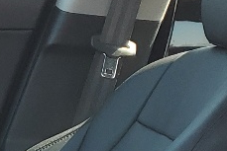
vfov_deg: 7.0
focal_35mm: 189
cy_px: 315
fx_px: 1192
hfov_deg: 10.1
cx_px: -213
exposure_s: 1/217
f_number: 1.5
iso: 50
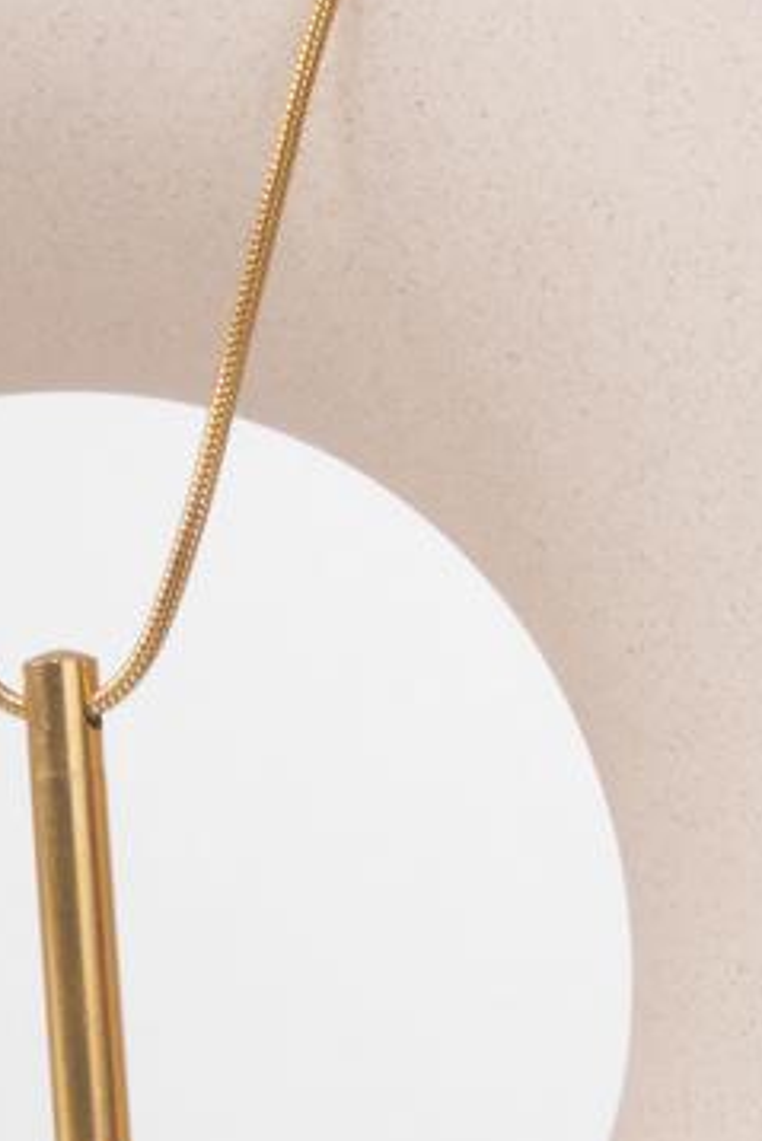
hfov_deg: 6.7
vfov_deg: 10.0
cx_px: 83
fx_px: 6502
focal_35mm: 205
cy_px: 679
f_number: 22
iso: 400
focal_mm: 34.2
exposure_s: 1/200
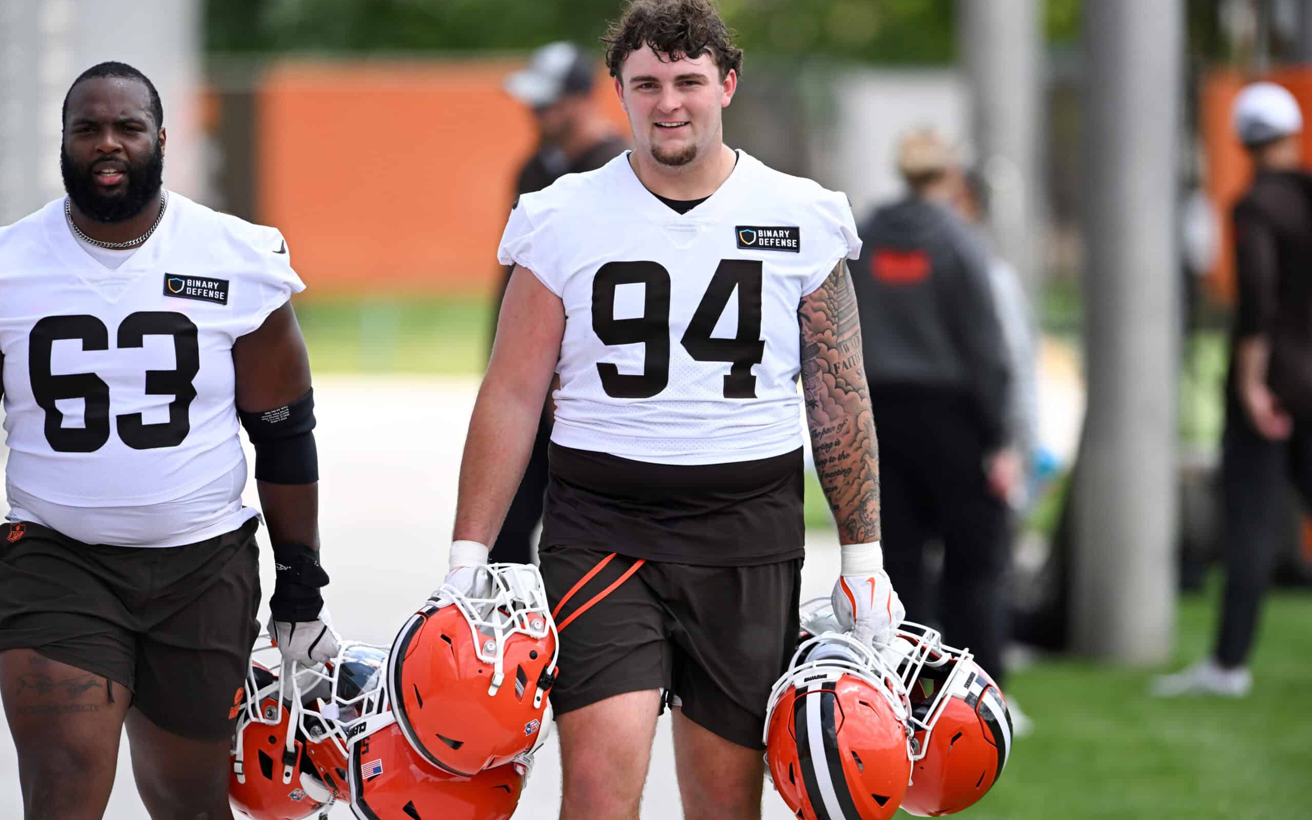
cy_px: 416
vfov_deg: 3.2
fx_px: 14624
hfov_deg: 5.1
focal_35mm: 409
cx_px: 658
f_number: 4
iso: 800
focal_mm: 400
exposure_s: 1/4000
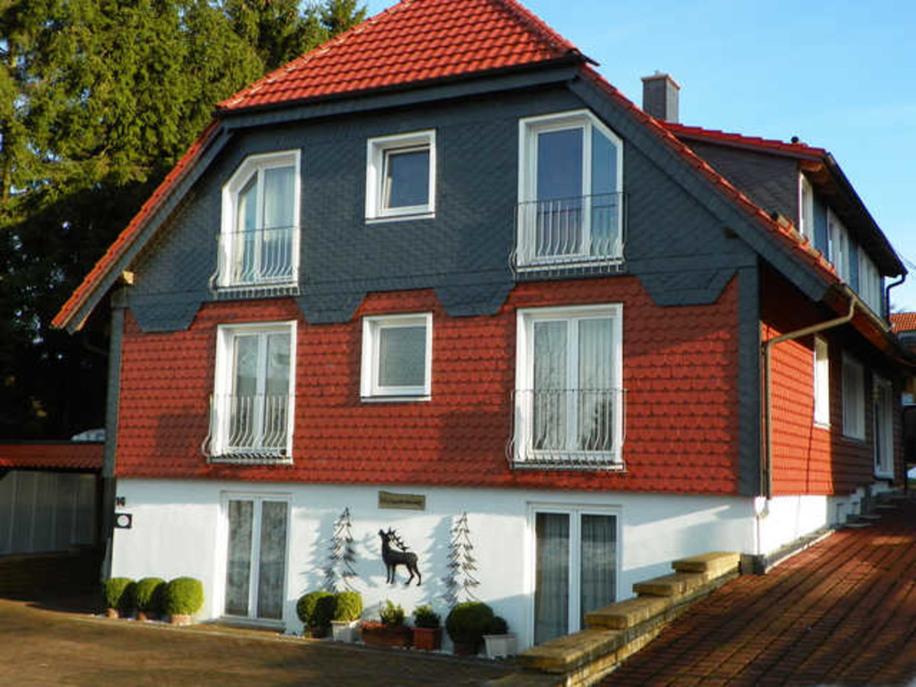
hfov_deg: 43.9
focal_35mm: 43
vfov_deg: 33.6
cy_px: 344
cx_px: 458
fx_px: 1138
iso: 64
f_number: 3.2
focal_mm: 7.6
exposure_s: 1/250
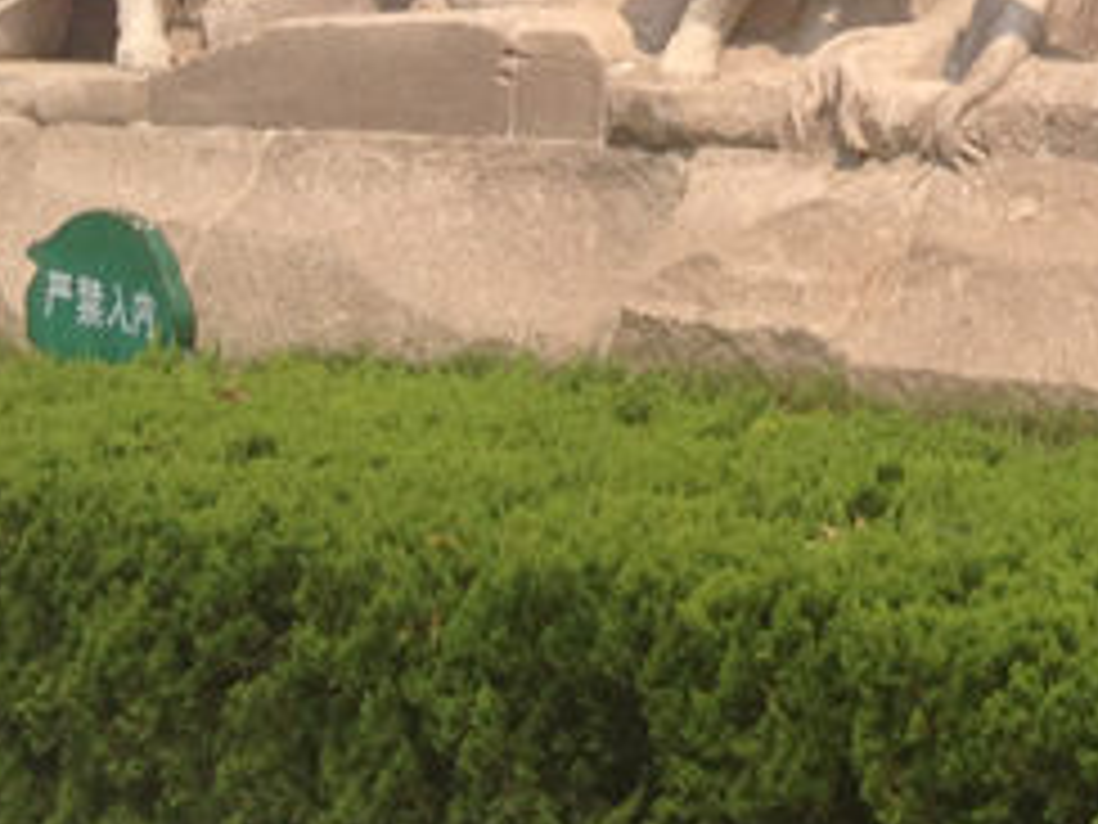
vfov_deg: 10.4
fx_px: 4250
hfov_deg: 14.4
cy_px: -644
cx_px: 1235
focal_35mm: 134
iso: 50
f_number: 2.4
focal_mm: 4.28
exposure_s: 1/2304
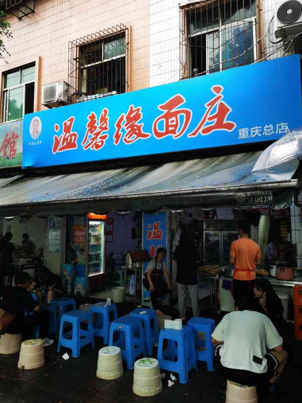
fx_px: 314
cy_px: 202
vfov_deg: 65.3
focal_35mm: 27
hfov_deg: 51.4
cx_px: 151
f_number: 1.6
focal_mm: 5.56
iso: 50
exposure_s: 1/125
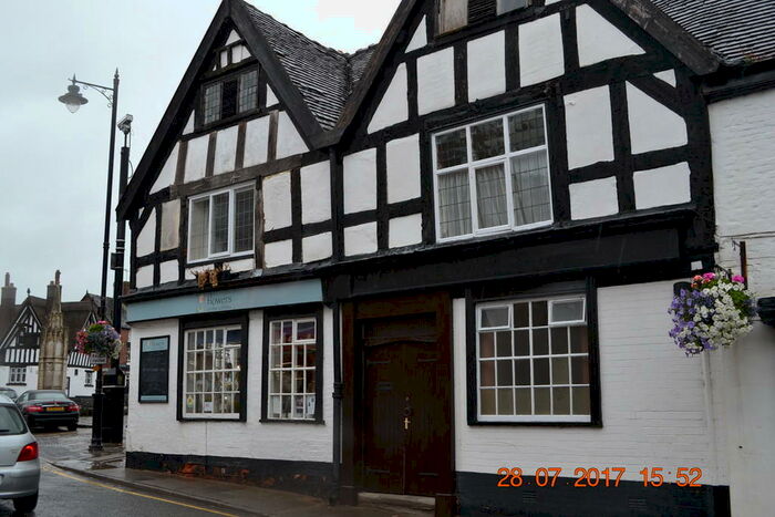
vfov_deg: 36.9
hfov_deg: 53.1
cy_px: 258
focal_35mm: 36
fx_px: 775
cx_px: 388
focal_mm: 24
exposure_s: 1/125
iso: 320
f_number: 5.6
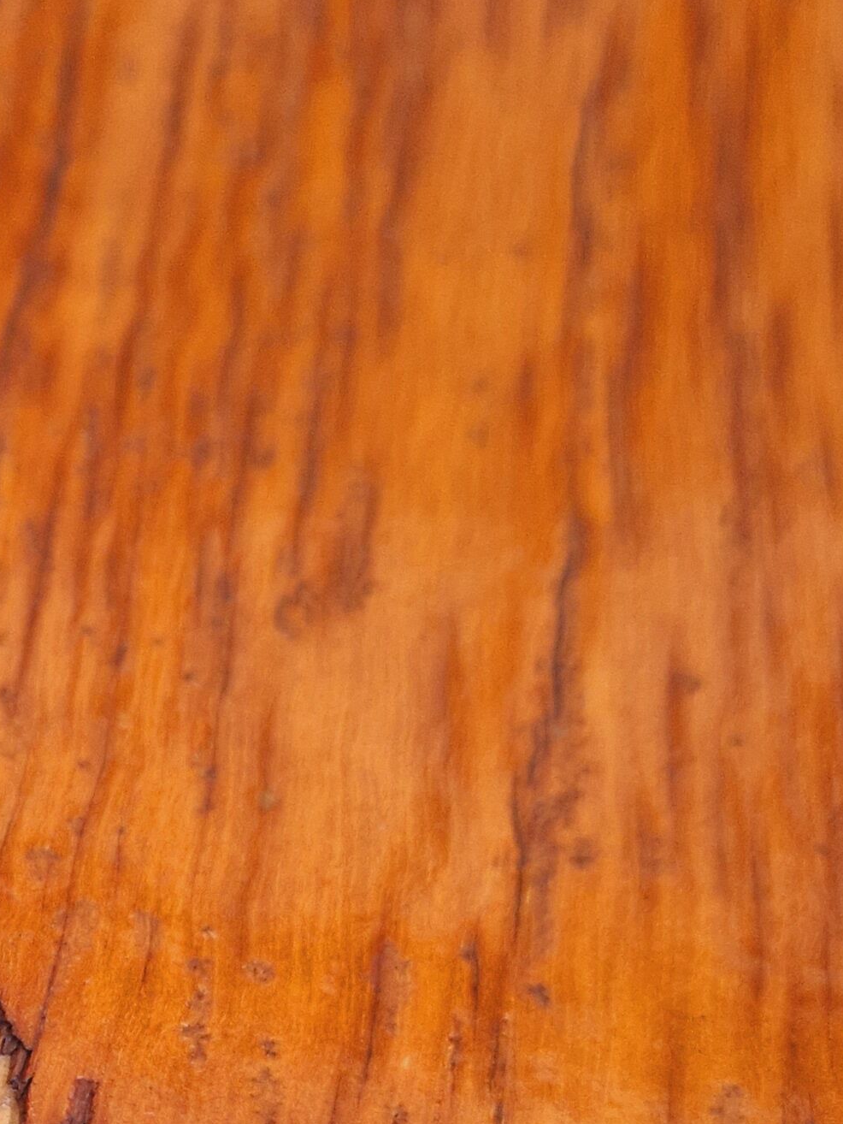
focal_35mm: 70
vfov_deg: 26.9
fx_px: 2272
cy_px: 997
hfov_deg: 20.1
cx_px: -79
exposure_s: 1/100
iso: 320
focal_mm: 5.4
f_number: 1.8
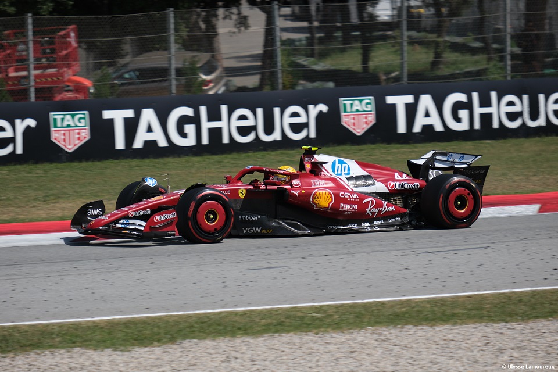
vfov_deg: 4.6
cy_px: 186
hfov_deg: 6.9
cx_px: 279
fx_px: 4650
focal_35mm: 300
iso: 125
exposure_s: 1/1250
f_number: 4.8
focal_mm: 200
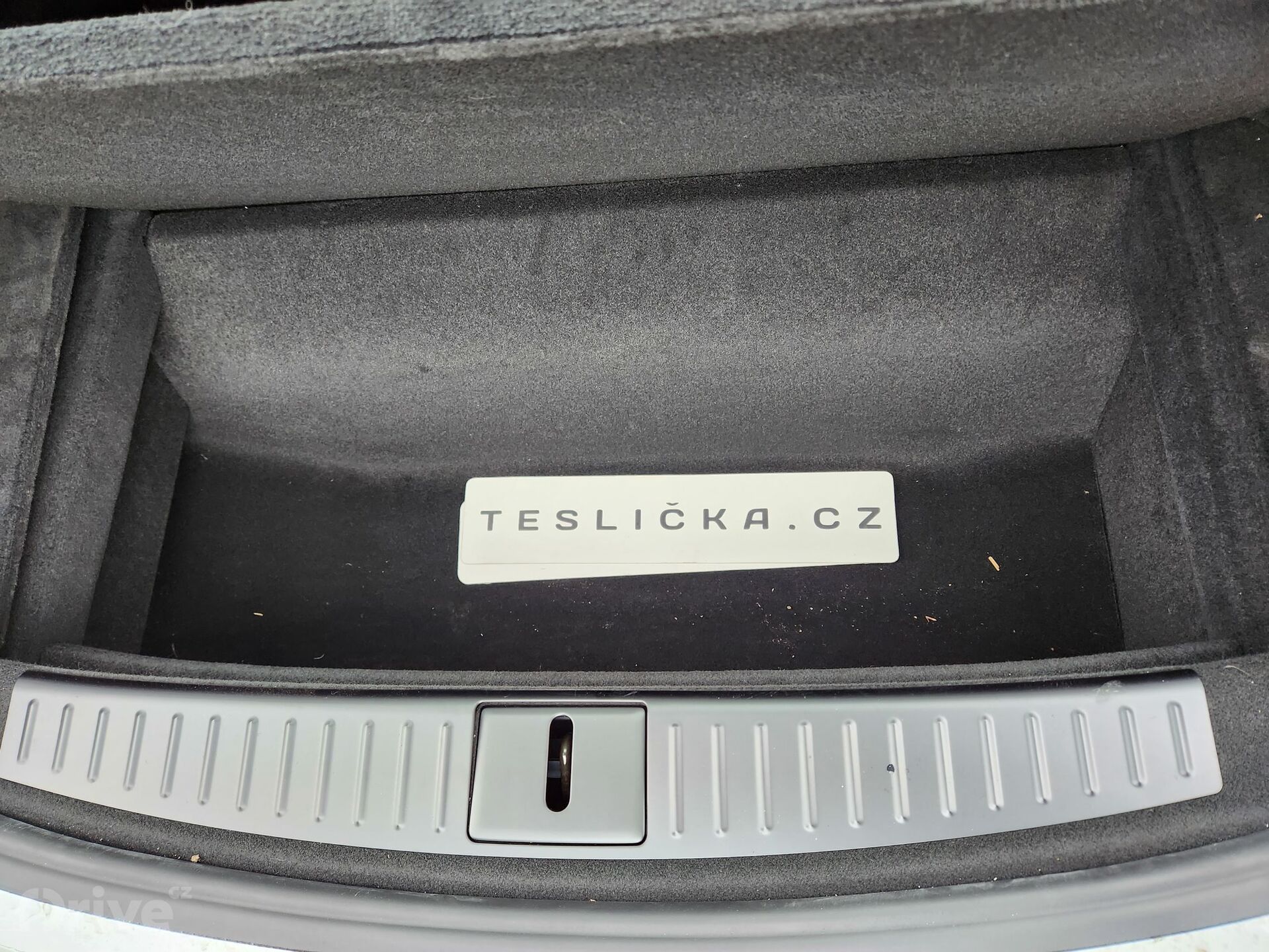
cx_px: 634
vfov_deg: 58.9
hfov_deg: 73.9
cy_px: 476
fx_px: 843
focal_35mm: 23
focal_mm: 5.4
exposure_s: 1/100
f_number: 1.8
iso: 250
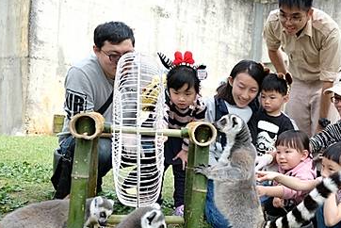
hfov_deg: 38.7
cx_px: 295
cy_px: 170
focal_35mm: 48
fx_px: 455
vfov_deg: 27.8
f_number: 2.8
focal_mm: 18
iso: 500
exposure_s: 1/1000
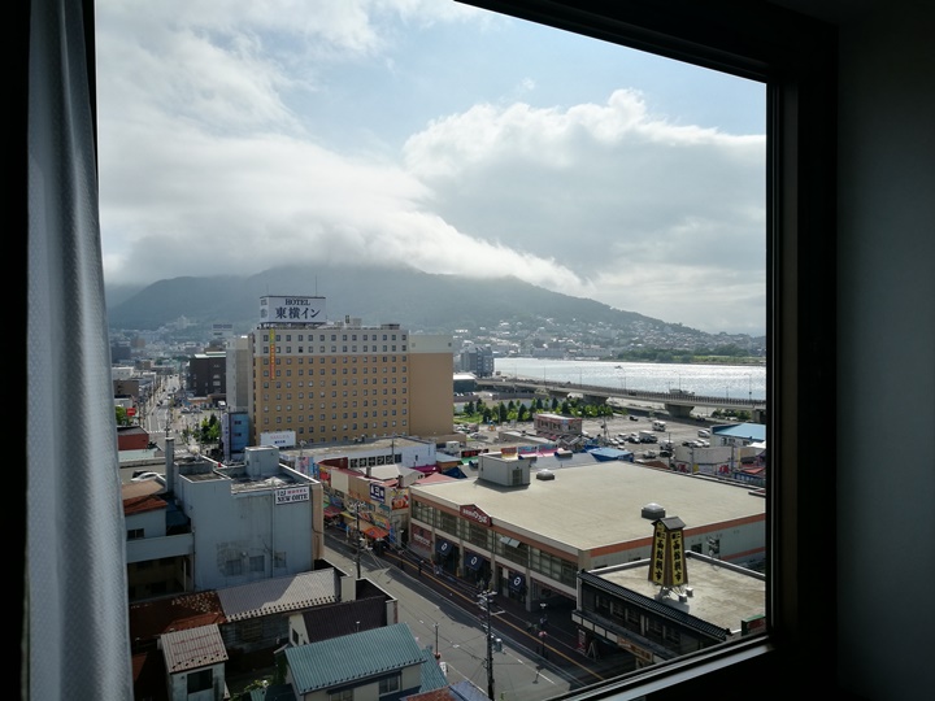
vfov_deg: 51.4
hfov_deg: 65.3
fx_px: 729
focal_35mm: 27
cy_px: 350
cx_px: 468
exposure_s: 1/1342
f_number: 2.2
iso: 50
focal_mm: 4.5
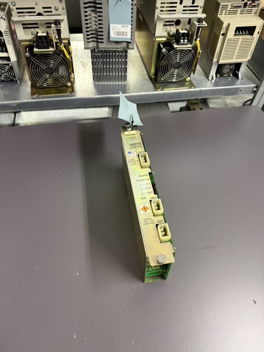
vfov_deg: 71.6
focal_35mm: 24
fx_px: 244
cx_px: 132
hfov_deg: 56.8
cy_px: 176
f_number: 1.78
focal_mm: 6.76
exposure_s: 1/50
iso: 500
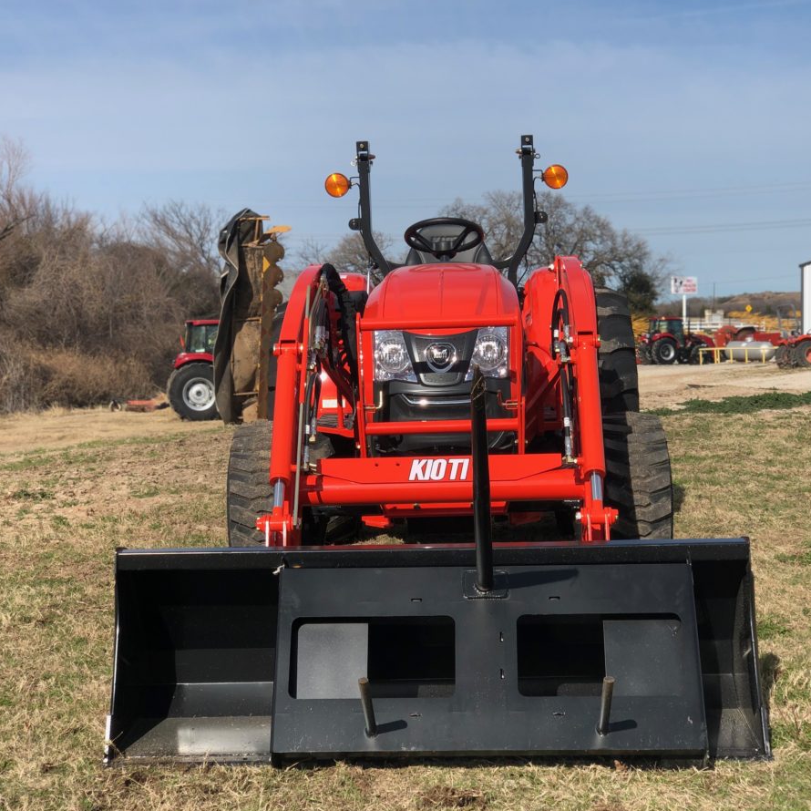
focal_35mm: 62
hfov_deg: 27.7
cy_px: 409
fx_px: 1643
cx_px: 430
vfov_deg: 27.7
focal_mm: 6
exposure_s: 1/1312
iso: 16
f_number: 2.4
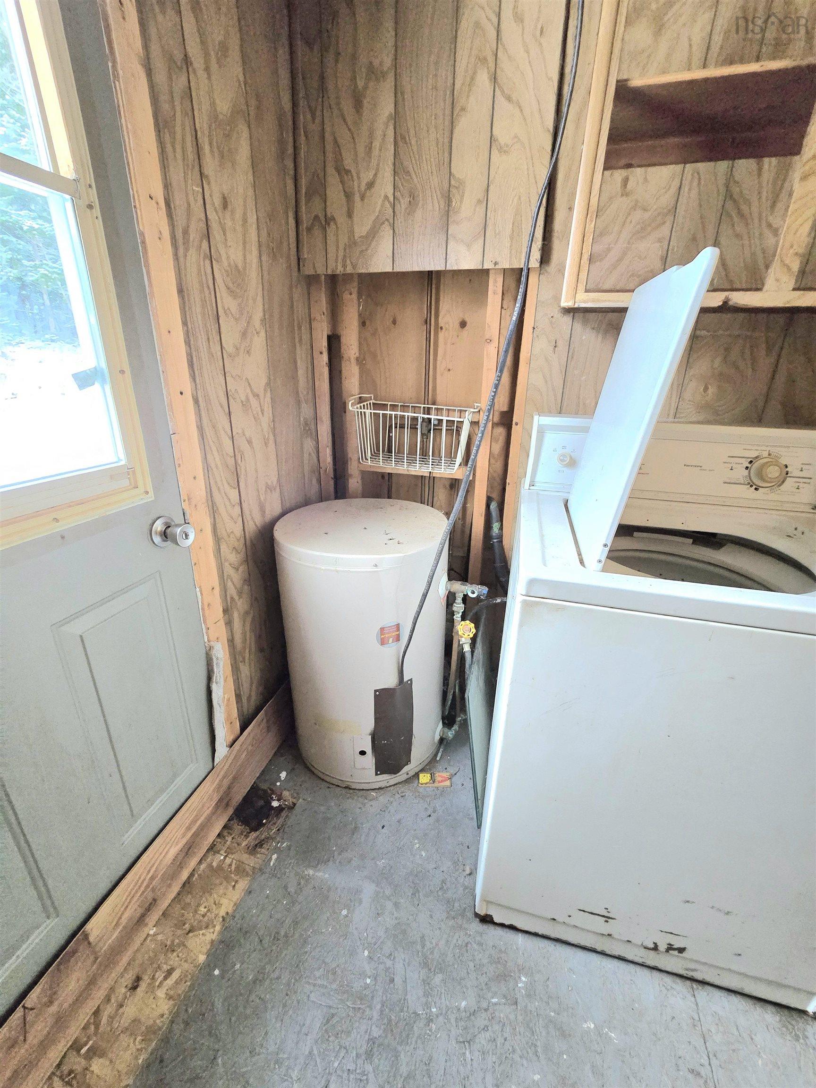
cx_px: 408
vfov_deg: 106.2
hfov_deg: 89.9
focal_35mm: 13
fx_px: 409
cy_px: 544
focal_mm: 2.2
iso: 800
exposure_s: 1/60.2
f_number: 2.2
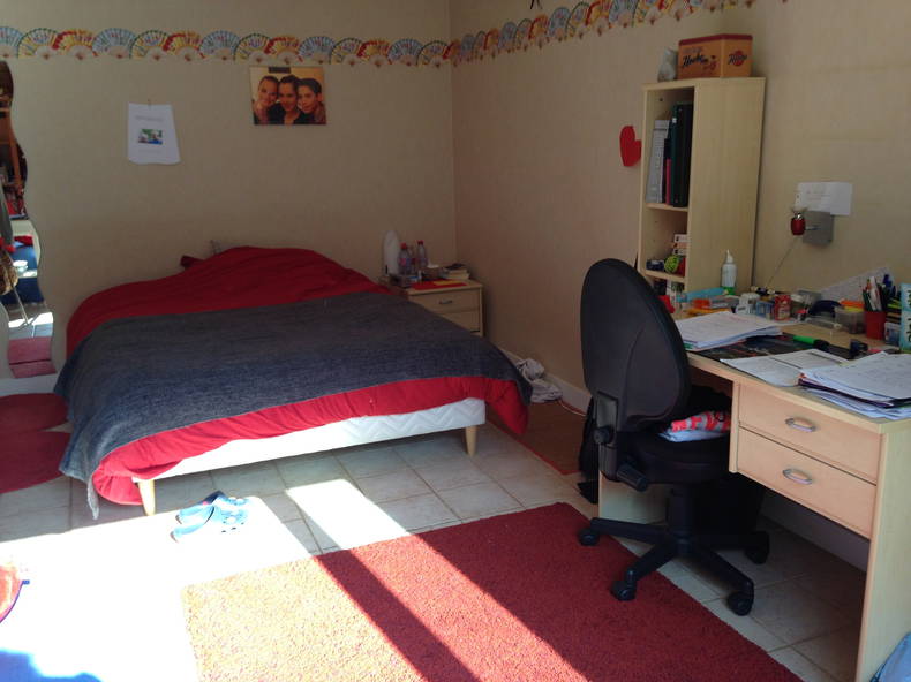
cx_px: 456
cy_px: 341
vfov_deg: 42.9
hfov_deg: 55.4
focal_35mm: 33
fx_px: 868
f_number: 2.4
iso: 64
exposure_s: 1/120
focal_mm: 4.12
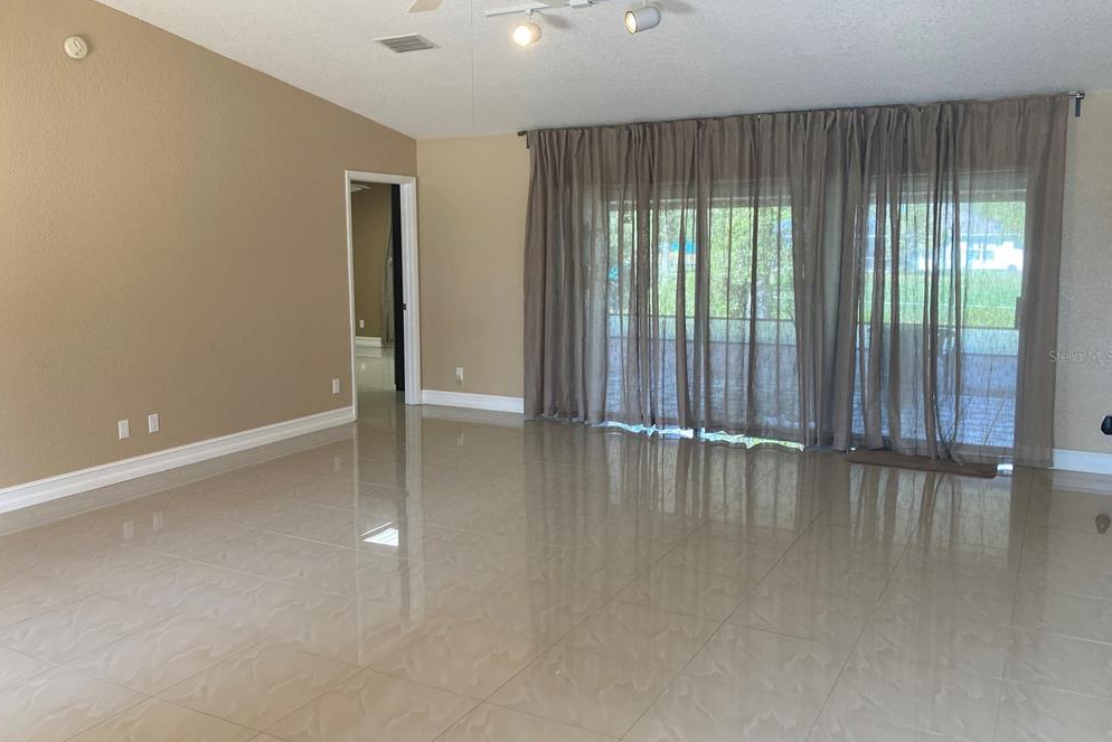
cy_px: 356
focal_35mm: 30
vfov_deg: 43.6
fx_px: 927
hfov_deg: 61.9
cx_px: 544
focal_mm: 3.99
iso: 64
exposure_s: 1/60
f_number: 1.8
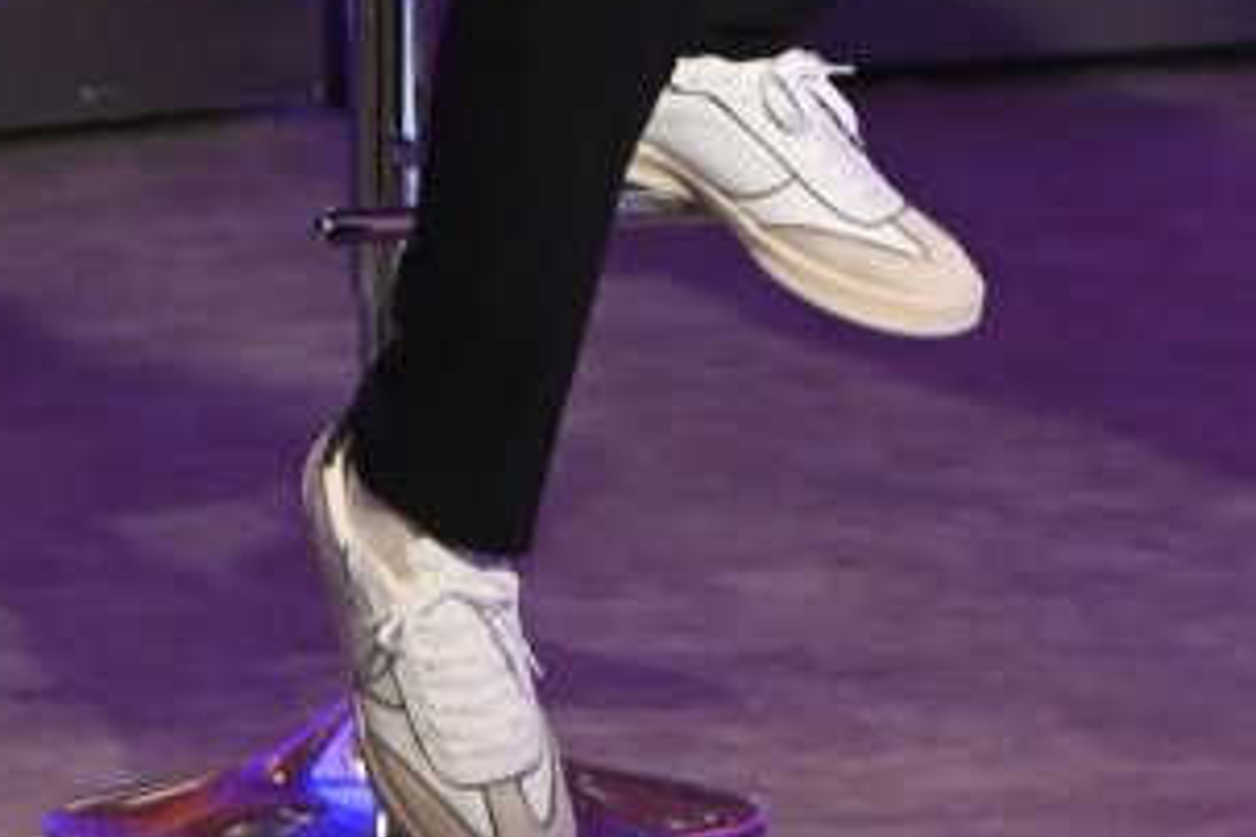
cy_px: -655
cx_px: 506
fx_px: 12419
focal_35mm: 356
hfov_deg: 5.8
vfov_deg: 3.8
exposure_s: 1/200
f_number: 3.2
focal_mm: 90
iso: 2500
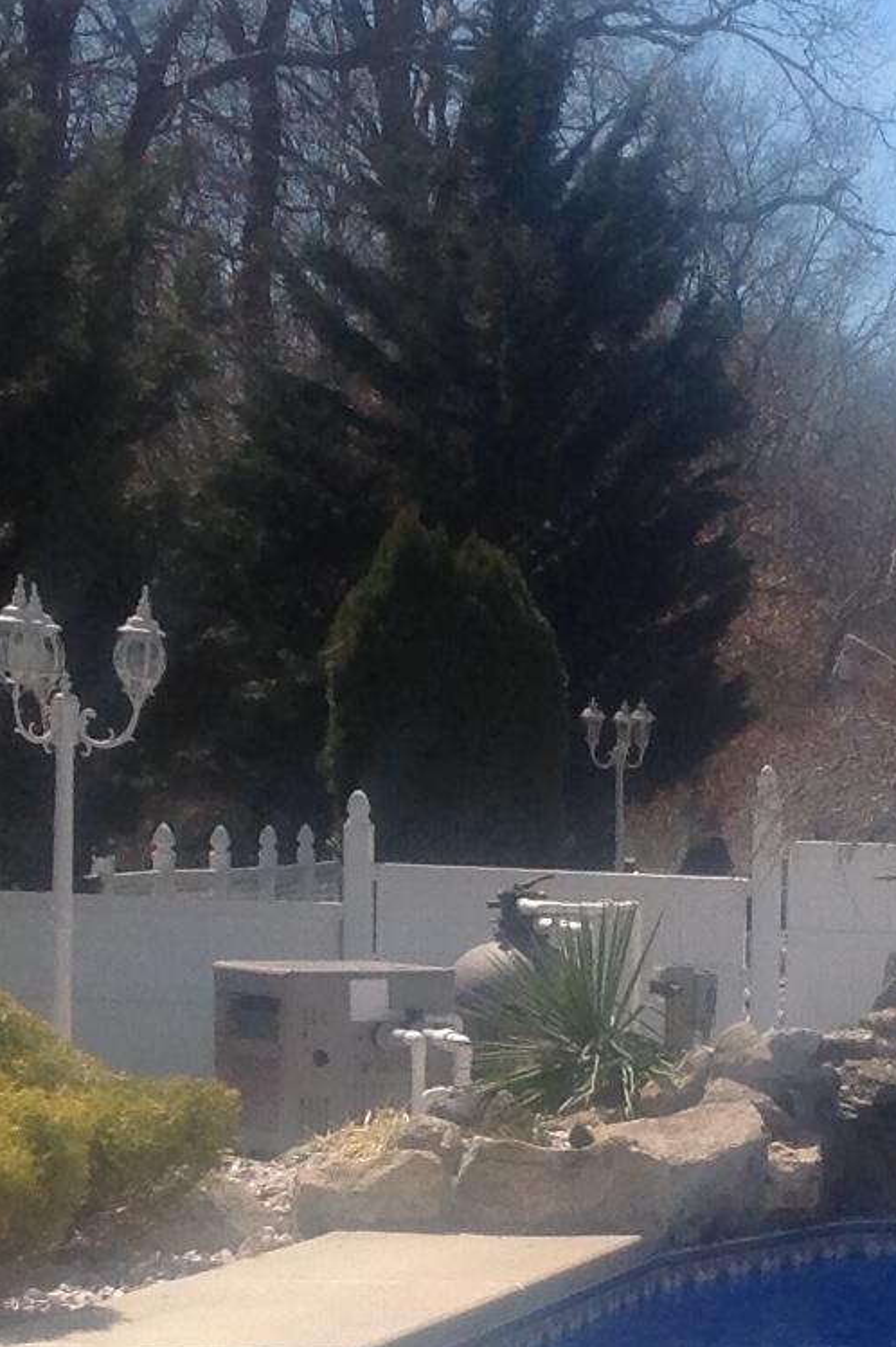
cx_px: 1062
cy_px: 1426
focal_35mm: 126
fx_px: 4708
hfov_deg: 10.7
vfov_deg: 15.9
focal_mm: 4.28
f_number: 2.4
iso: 50
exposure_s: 1/1890
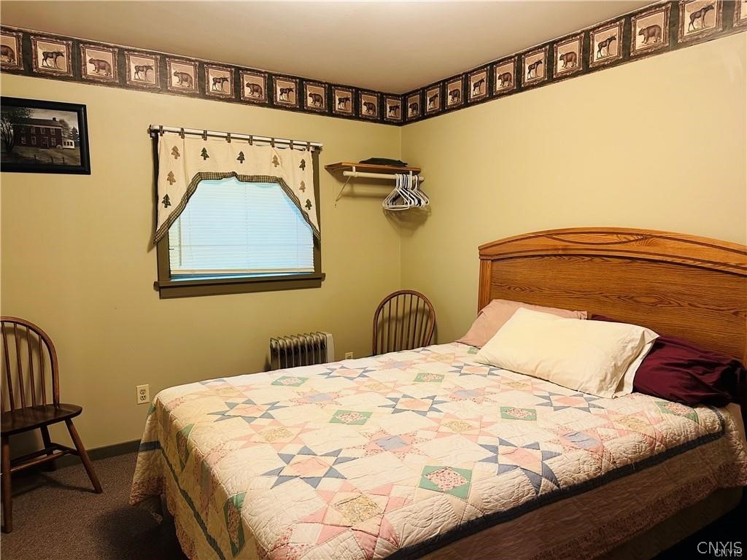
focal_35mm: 24
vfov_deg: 56.8
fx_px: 518
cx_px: 374
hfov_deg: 71.6
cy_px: 280
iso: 320
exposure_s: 1/60
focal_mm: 6.86
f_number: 1.78
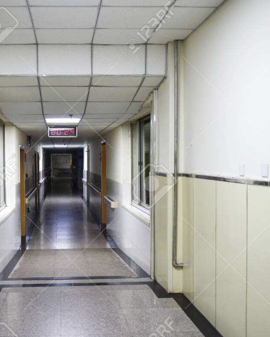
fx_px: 420
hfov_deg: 35.0
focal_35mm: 42
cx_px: 71
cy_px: 168
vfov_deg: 43.8
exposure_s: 1/125
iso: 800
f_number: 2.8
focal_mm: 27
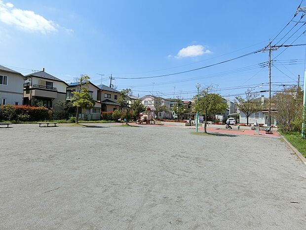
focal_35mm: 19
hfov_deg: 84.7
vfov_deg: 68.7
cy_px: 115
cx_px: 153
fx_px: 168
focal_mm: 4.06
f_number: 2.7
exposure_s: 1/1600
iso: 80
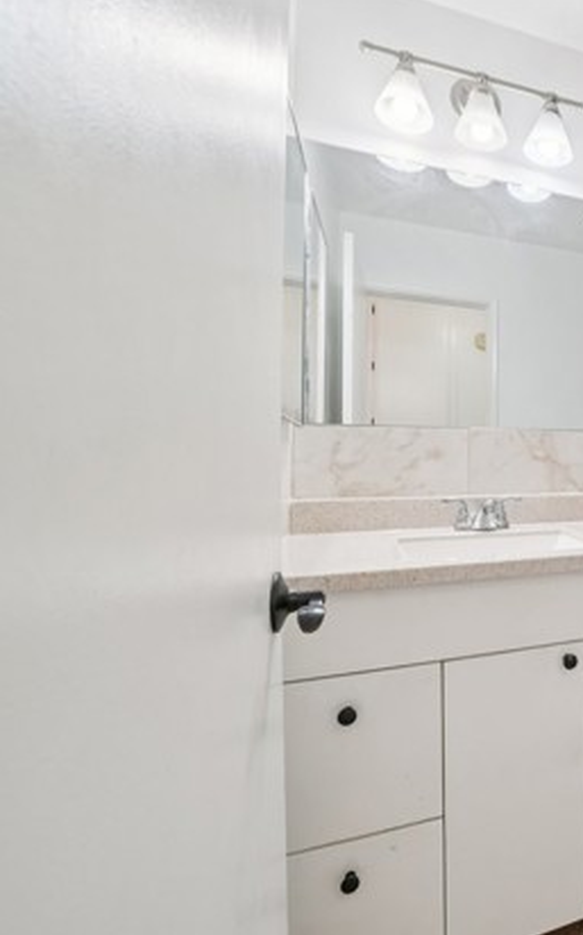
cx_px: 612
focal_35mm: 19
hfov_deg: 48.2
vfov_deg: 88.0
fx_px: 484
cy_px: 474
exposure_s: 1/20
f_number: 8
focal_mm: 12
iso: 400
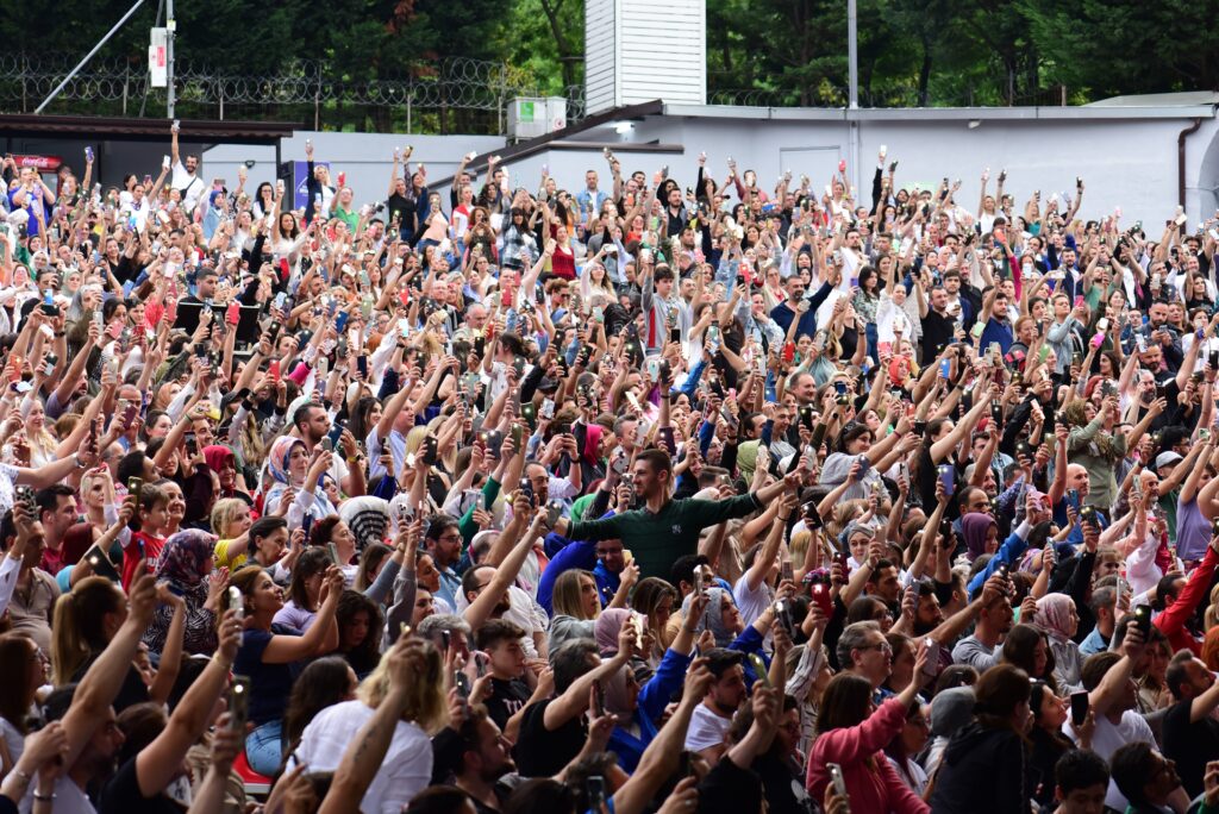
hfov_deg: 19.4
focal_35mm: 105
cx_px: 610
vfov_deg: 13.1
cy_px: 407
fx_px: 3557
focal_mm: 105
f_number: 5.6
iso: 640
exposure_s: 1/160
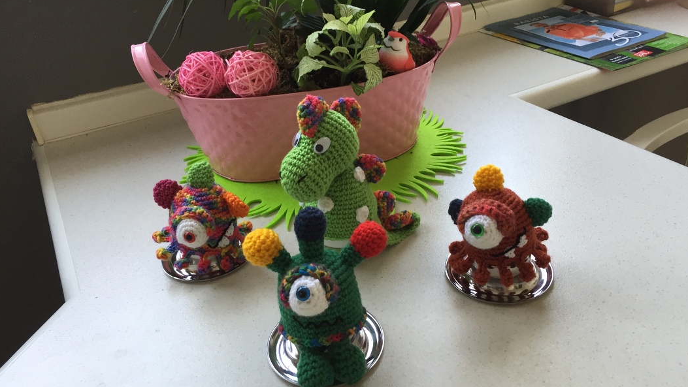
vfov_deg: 36.7
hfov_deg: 61.0
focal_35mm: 32
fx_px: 584
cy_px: 179
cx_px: 345
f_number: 2.2
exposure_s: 1/33
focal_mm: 4.15
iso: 40
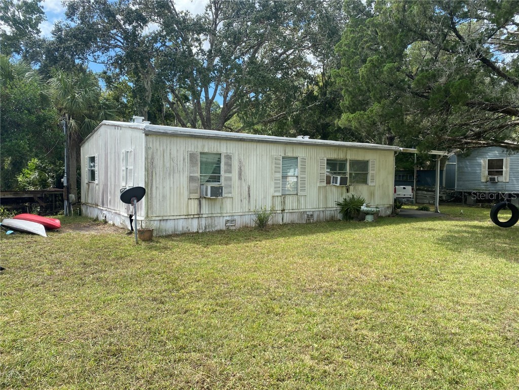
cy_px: 195
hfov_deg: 67.3
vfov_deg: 53.1
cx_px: 260
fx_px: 390
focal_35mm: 26
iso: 32
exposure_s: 1/1330
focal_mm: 4.25
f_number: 1.8
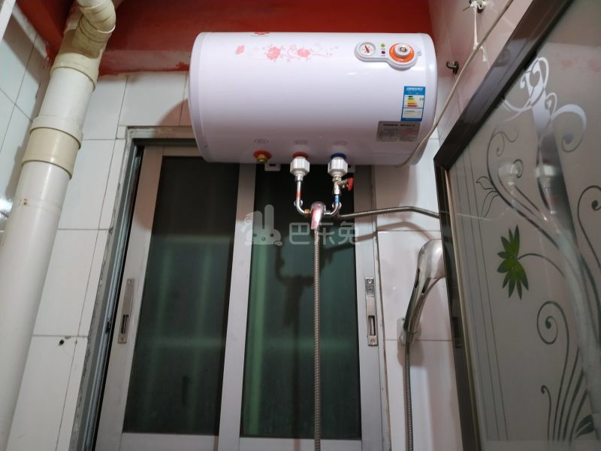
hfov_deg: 71.6
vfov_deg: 56.8
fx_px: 417
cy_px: 226
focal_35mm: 24
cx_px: 300
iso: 400
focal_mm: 3.94
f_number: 1.9
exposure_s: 1/20
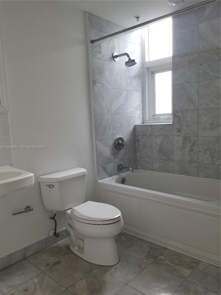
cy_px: 148
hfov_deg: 53.1
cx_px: 110
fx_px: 221
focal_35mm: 26
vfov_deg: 67.3
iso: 80
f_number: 1.7
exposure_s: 1/60
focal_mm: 4.25
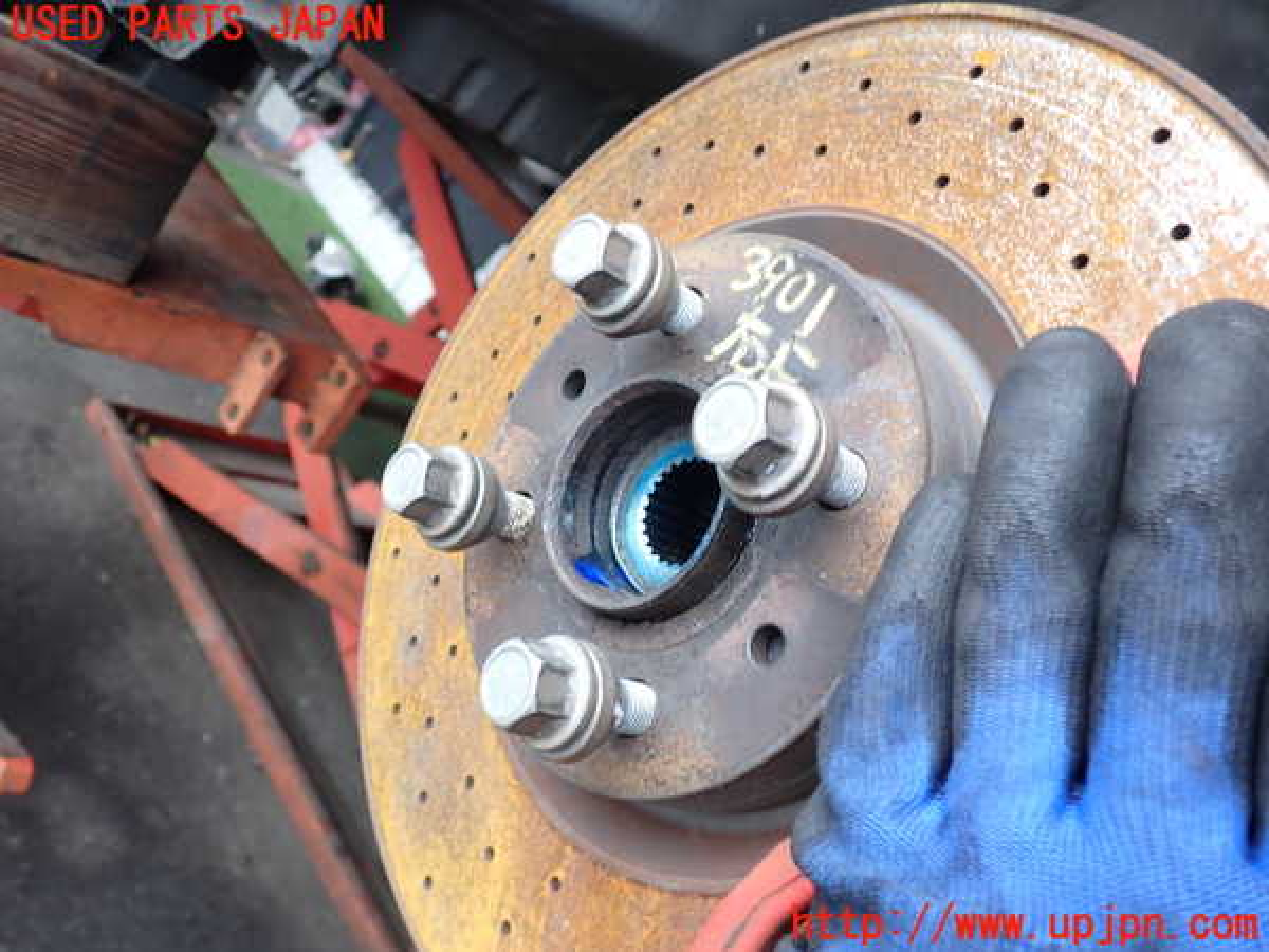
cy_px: 476
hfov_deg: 60.0
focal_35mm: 30
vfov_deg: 46.8
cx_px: 634
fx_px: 1100
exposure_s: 1/80
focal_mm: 5.4
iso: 100
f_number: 2.3
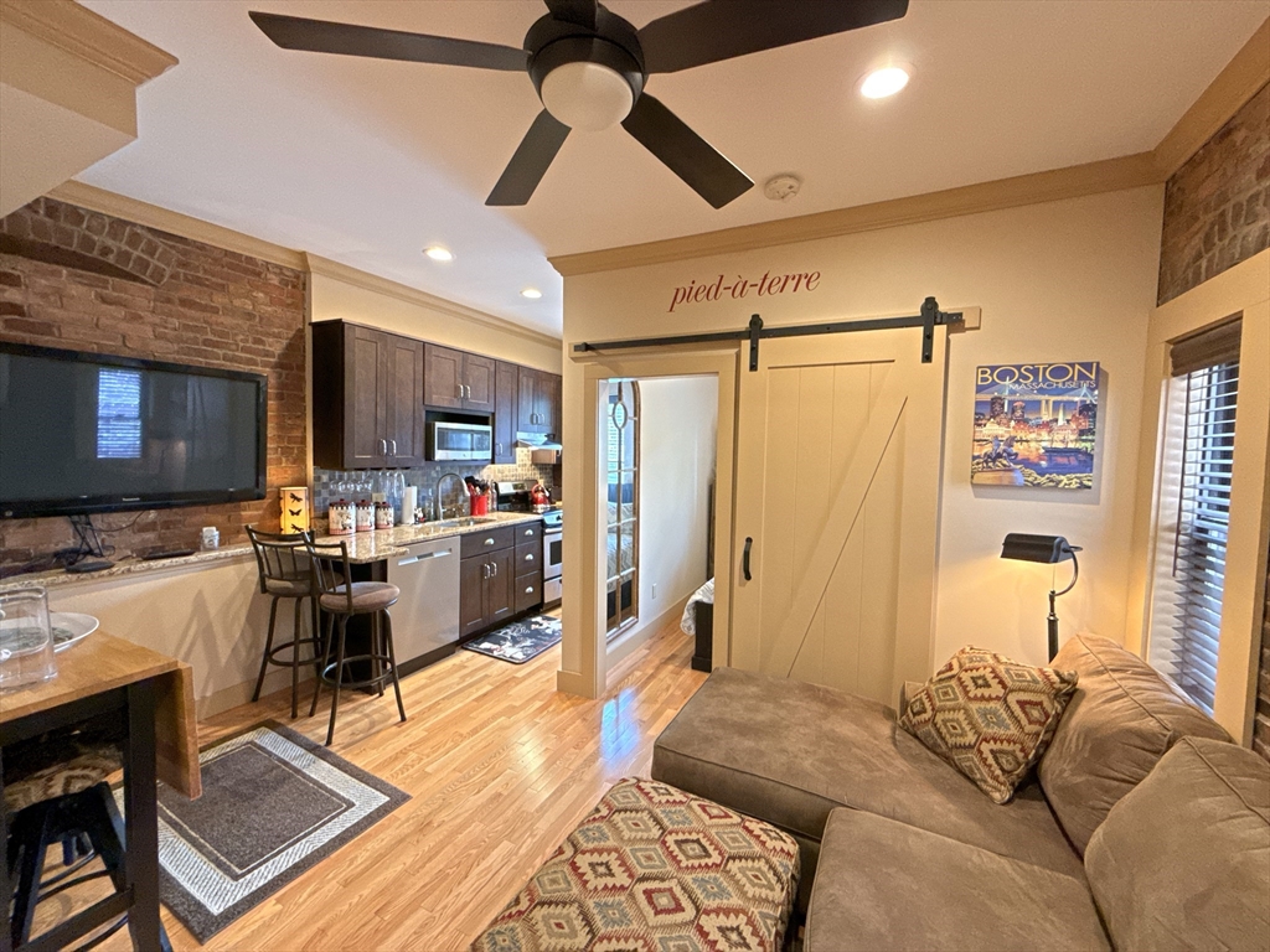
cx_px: 635
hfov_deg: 102.1
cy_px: 476
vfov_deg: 85.7
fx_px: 514
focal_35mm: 14
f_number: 2.2
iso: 400
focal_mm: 2.22
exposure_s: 1/60
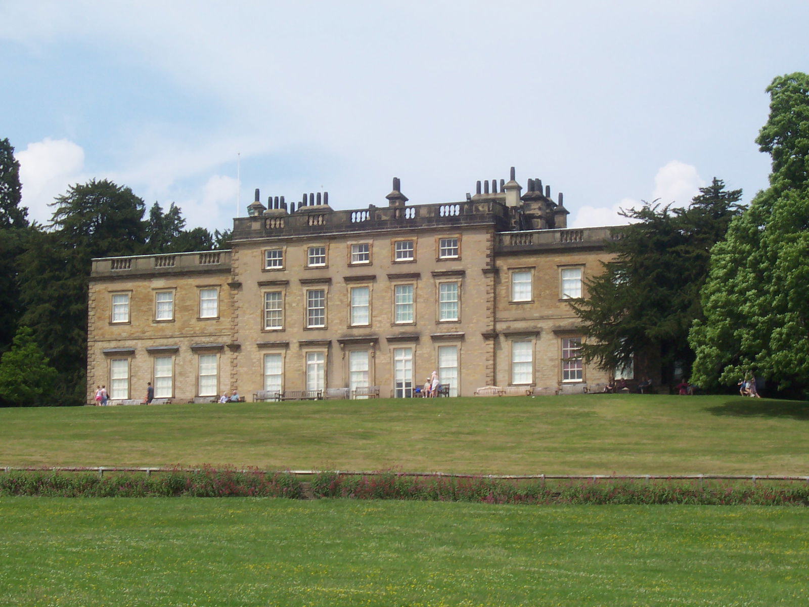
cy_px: 304
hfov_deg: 17.7
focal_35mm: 111
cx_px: 404
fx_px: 2594
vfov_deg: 13.3
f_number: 9.5
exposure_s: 1/250
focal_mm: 16.8
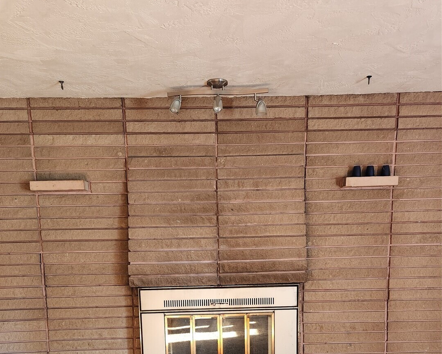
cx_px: 221
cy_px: 284
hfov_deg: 58.8
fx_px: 392
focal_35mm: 30
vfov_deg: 46.0
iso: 640
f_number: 1.8
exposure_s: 1/60
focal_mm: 5.4
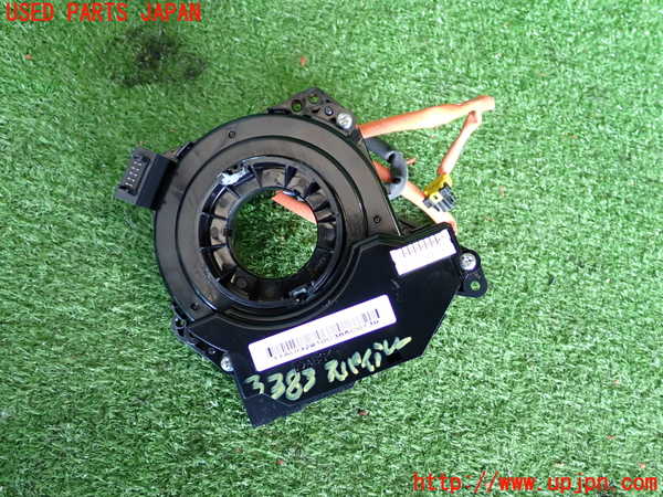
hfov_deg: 49.0
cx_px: 332
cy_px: 248
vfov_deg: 37.7
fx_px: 728
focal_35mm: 38
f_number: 2.7
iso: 250
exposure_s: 1/40
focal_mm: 6.83
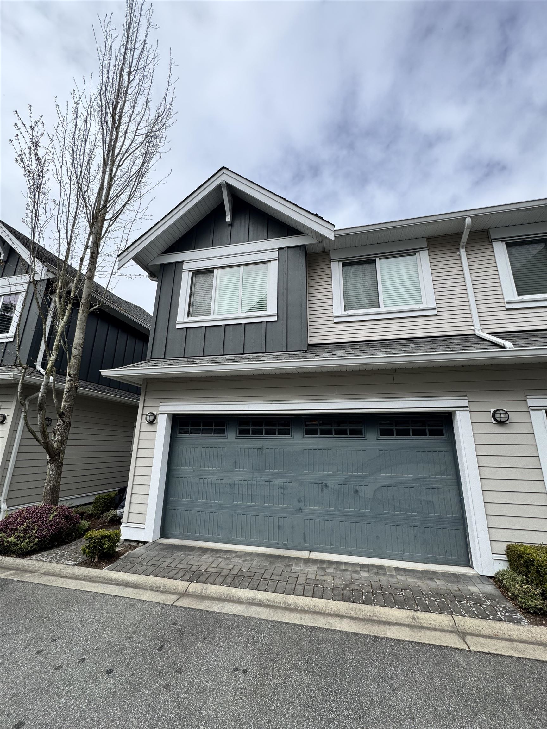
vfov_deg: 102.1
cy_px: 364
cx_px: 274
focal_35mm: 14
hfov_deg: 85.7
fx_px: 295
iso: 40
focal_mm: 2.22
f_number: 2.2
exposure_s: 1/993
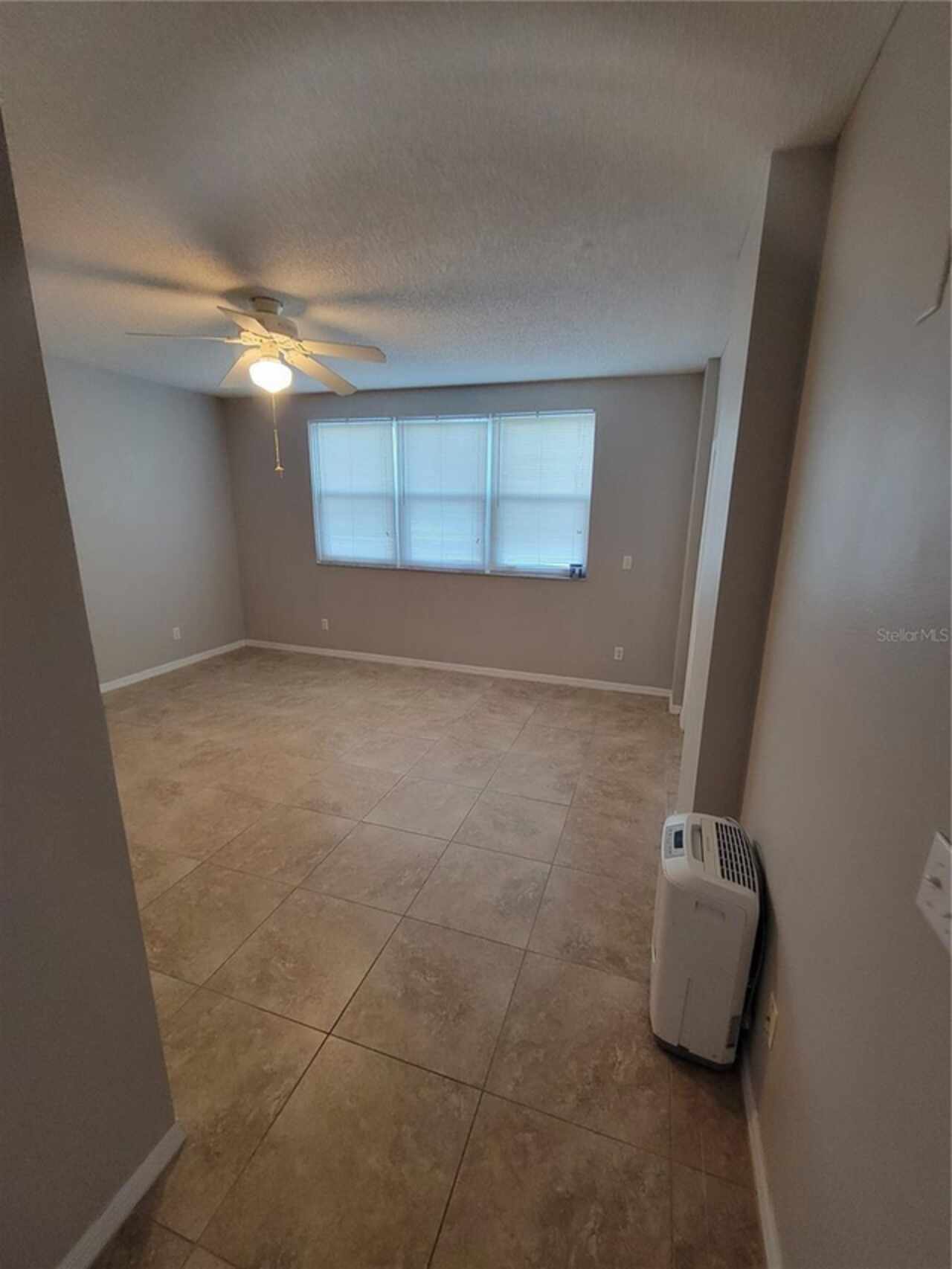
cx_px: 476
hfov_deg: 89.9
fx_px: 477
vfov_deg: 106.2
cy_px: 634
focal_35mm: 13
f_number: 2.2
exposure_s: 1/60
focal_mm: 2.2
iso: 320
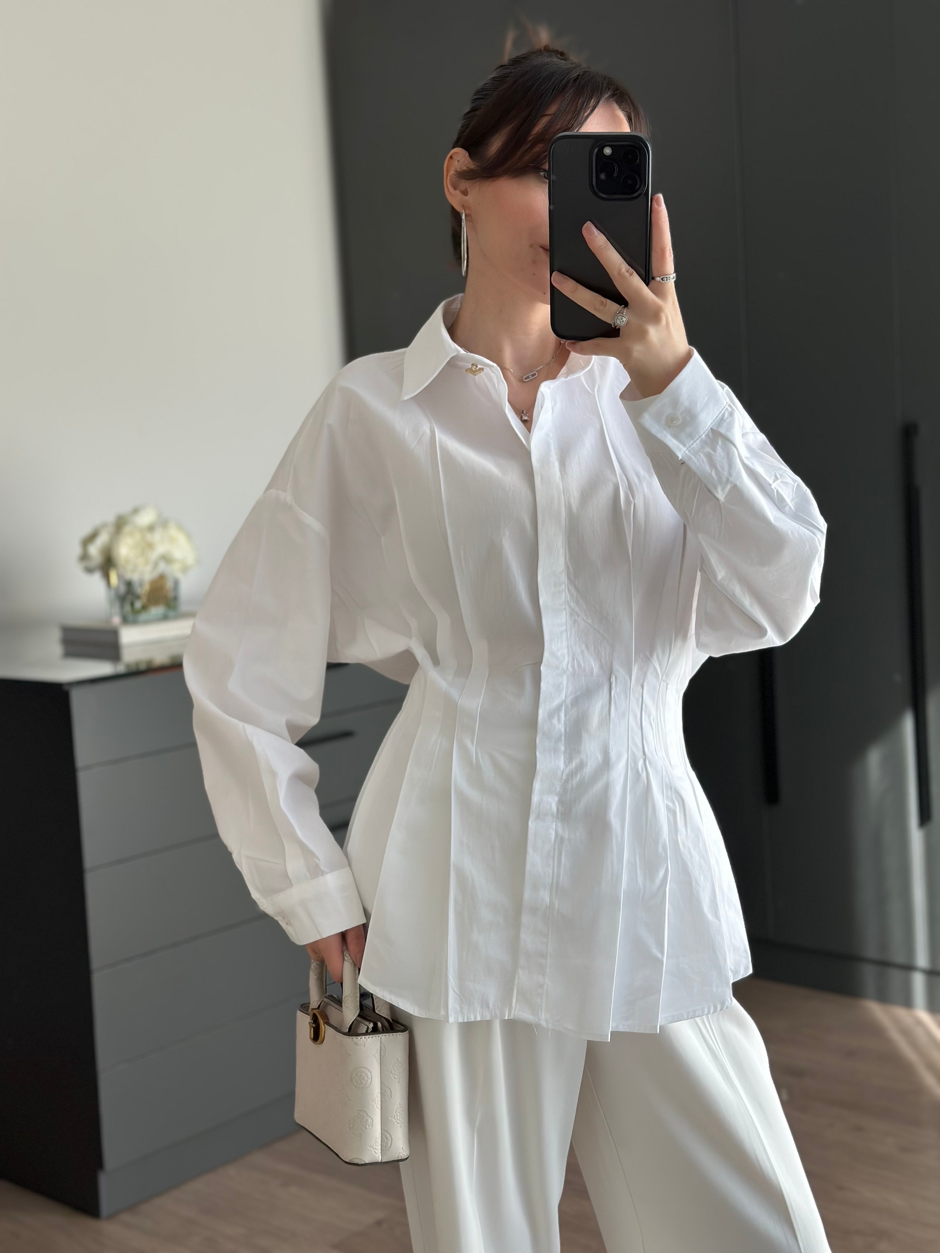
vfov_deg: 39.7
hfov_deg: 30.3
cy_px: 626
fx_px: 1738
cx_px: 470
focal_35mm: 48
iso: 80
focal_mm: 6.86
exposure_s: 1/402
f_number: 1.78
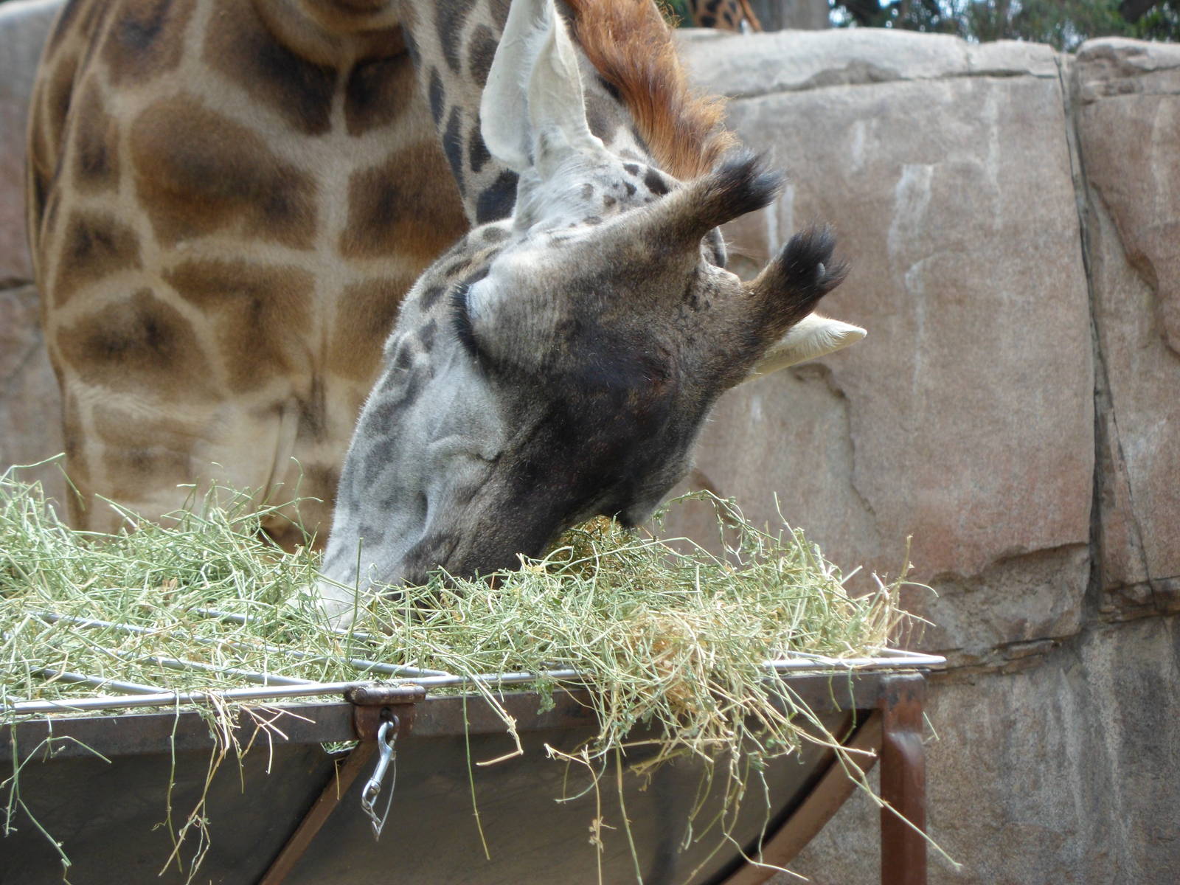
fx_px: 9204
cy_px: 442
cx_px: 590
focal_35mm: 270
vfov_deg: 5.5
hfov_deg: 7.3
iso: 80
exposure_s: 1/90
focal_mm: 46.8
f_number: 5.9
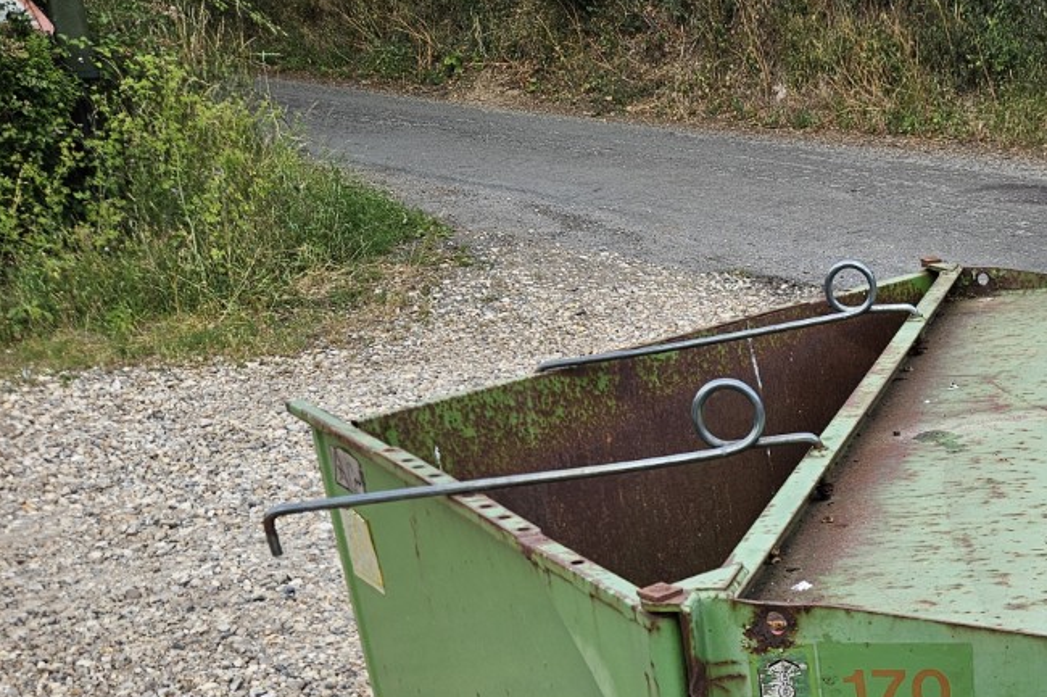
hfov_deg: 34.7
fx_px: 1541
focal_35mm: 53
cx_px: 1002
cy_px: 837
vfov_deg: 23.3
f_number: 1.8
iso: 25
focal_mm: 5.4
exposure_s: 1/709
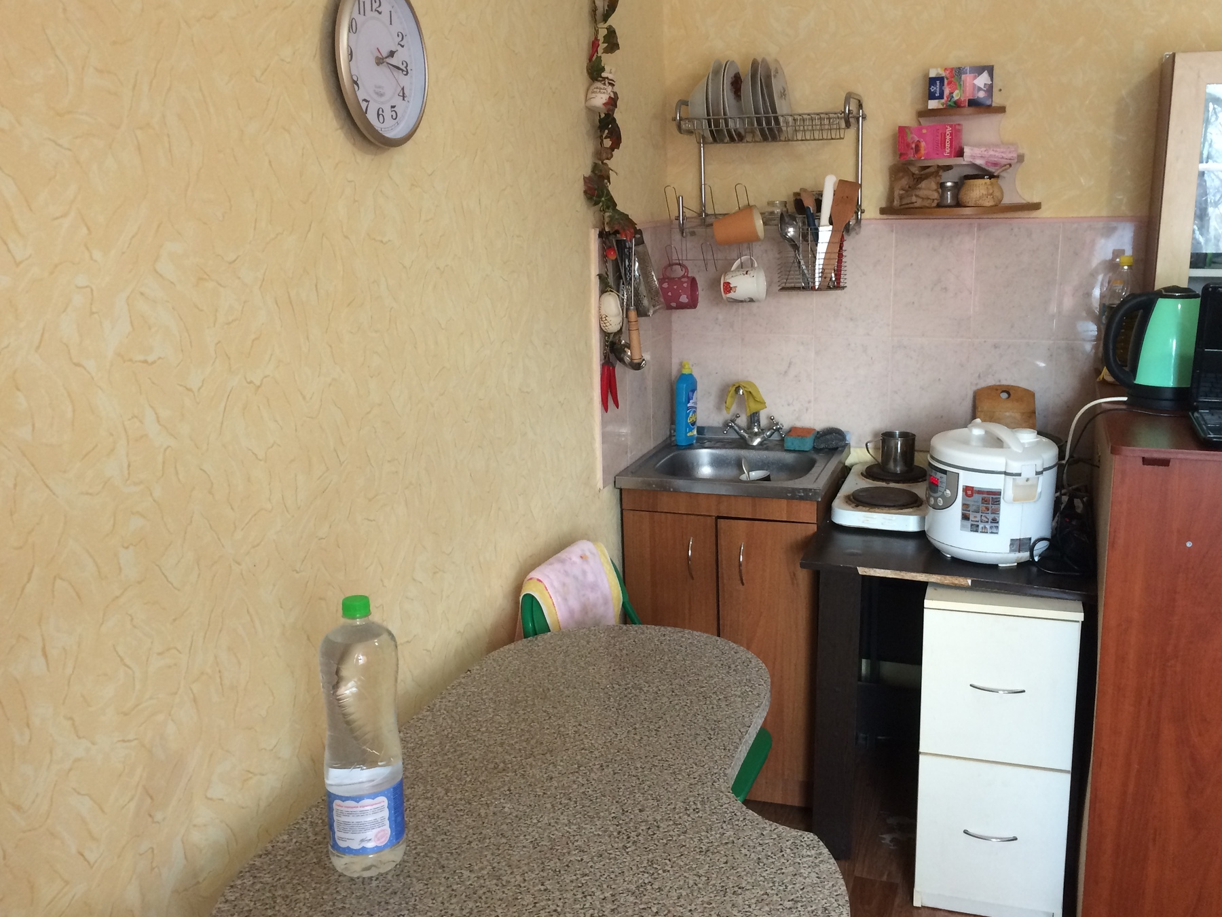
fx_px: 1165
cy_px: 446
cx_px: 663
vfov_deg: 42.9
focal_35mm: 33
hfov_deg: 55.3
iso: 160
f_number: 2.2
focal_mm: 4.15
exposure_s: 1/33
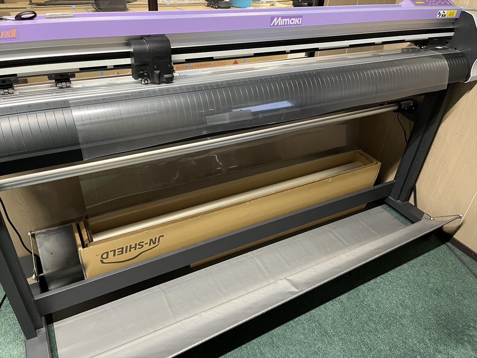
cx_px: 238
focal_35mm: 26
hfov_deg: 67.3
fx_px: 358
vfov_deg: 53.1
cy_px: 179
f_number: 1.6
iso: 500
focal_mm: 5.1
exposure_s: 1/60
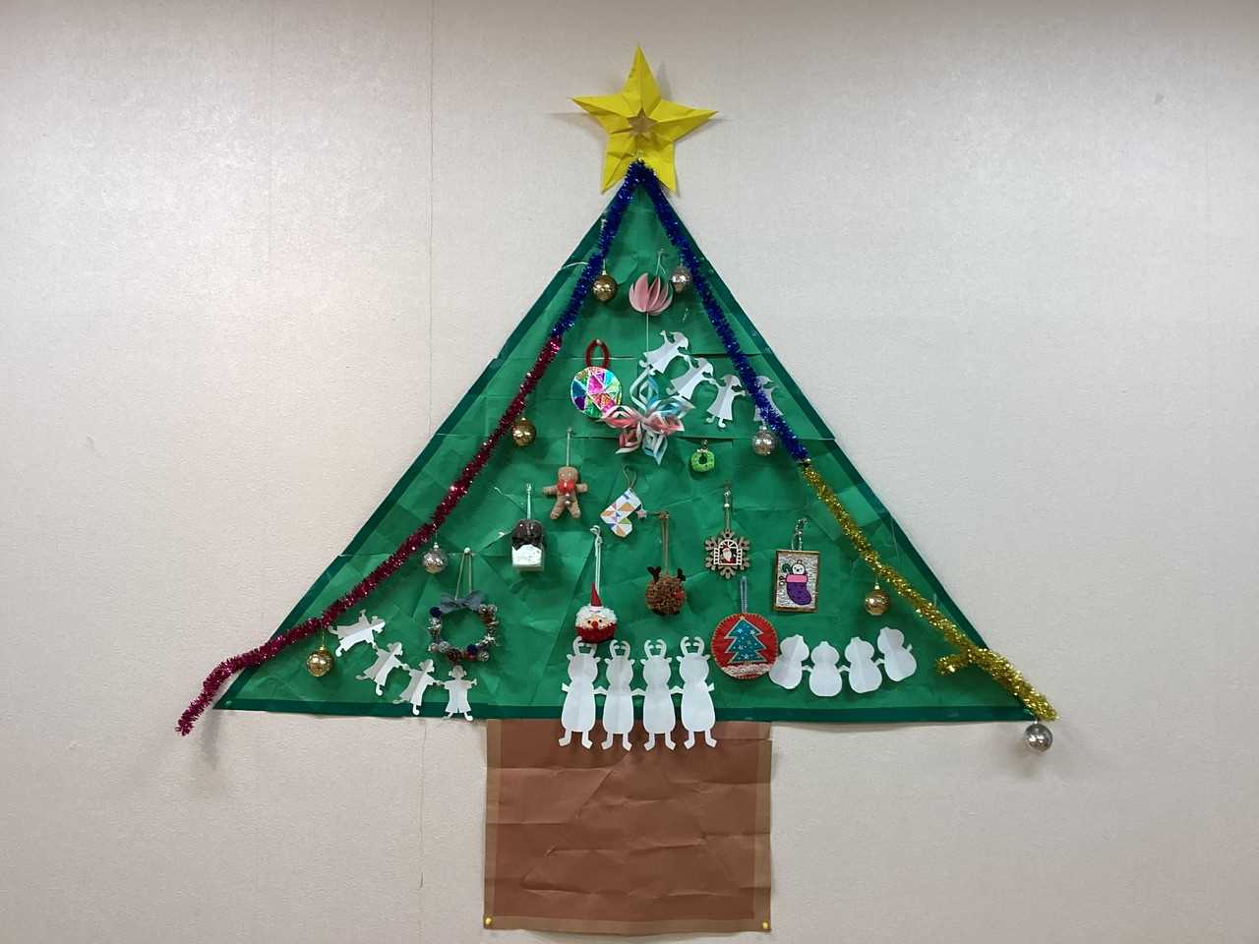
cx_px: 630
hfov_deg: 58.4
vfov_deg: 45.4
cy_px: 472
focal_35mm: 31
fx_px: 1127
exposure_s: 1/100
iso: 80
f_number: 2.4
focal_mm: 3.3
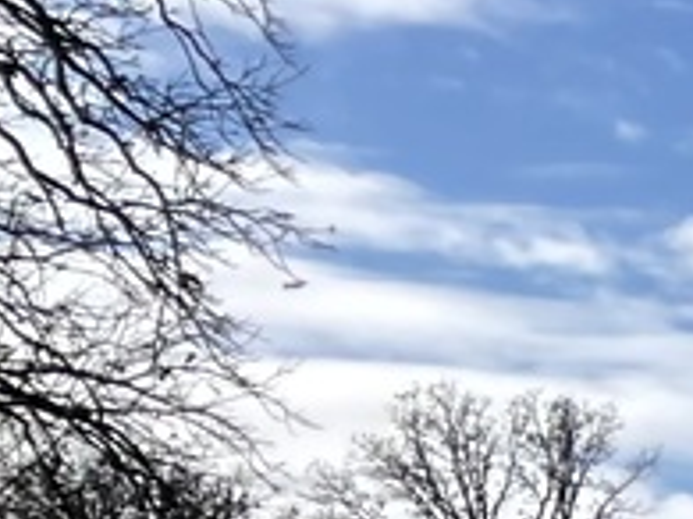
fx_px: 4282
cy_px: 1319
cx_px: 2285
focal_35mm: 214
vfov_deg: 6.5
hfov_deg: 7.7
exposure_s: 1/2227
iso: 16
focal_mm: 3
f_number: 1.8
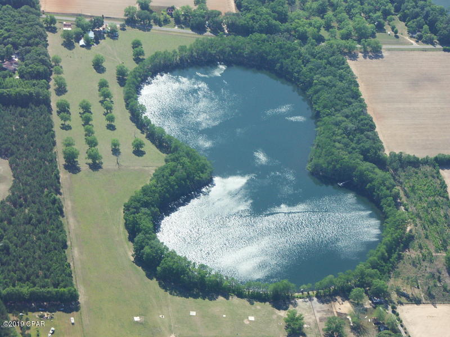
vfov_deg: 13.2
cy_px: 168
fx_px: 1456
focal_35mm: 112
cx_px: 225
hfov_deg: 17.6
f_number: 6.3
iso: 100
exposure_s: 1/400
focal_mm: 27.79
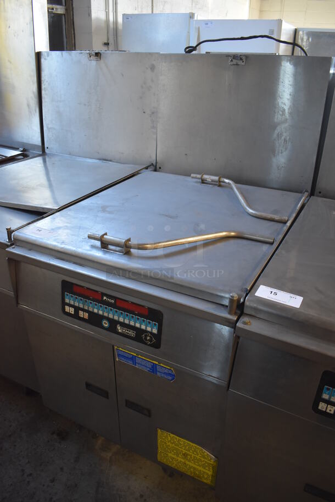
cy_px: 251
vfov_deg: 67.3
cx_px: 168
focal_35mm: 27
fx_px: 376
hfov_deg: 48.0
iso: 1400
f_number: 3.5
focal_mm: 18
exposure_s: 1/125
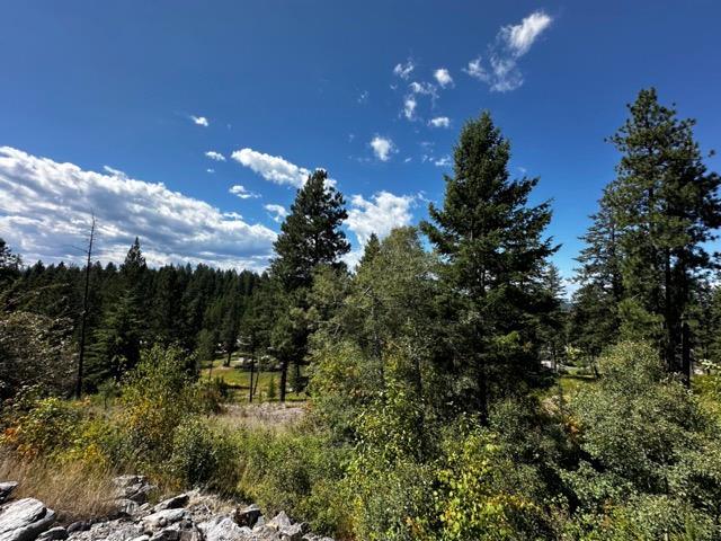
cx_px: 360
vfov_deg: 85.7
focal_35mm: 14
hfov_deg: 102.1
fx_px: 292
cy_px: 270
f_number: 2.2
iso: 50
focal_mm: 2.22
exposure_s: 1/1511
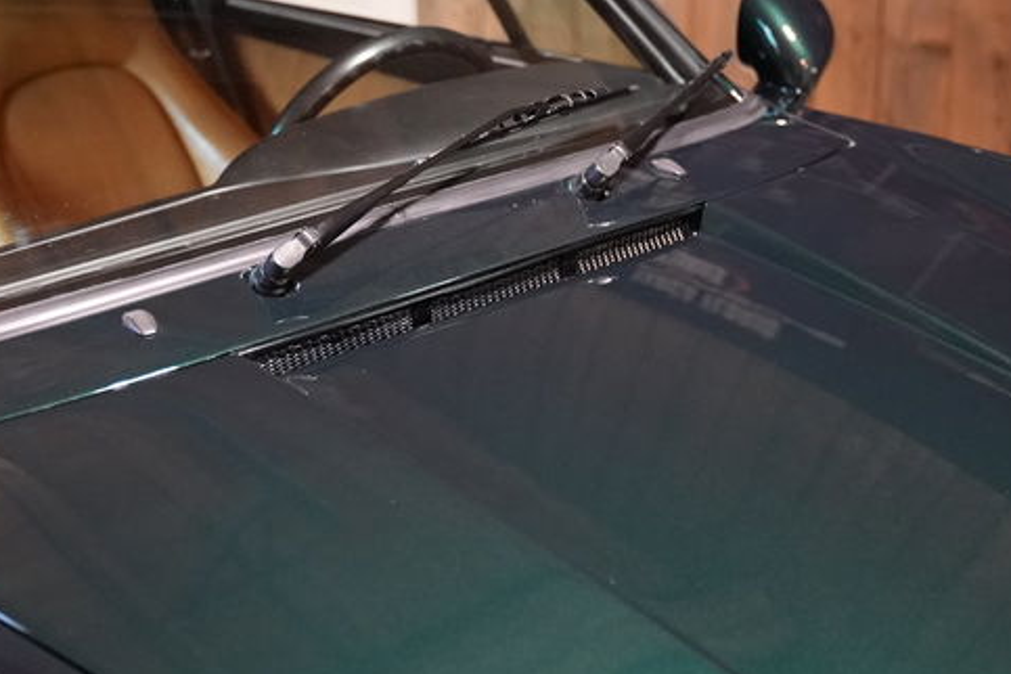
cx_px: 507
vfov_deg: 19.3
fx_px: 1979
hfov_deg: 28.7
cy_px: 334
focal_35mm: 70
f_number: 2.8
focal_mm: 44.3
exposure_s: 1/160
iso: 10000
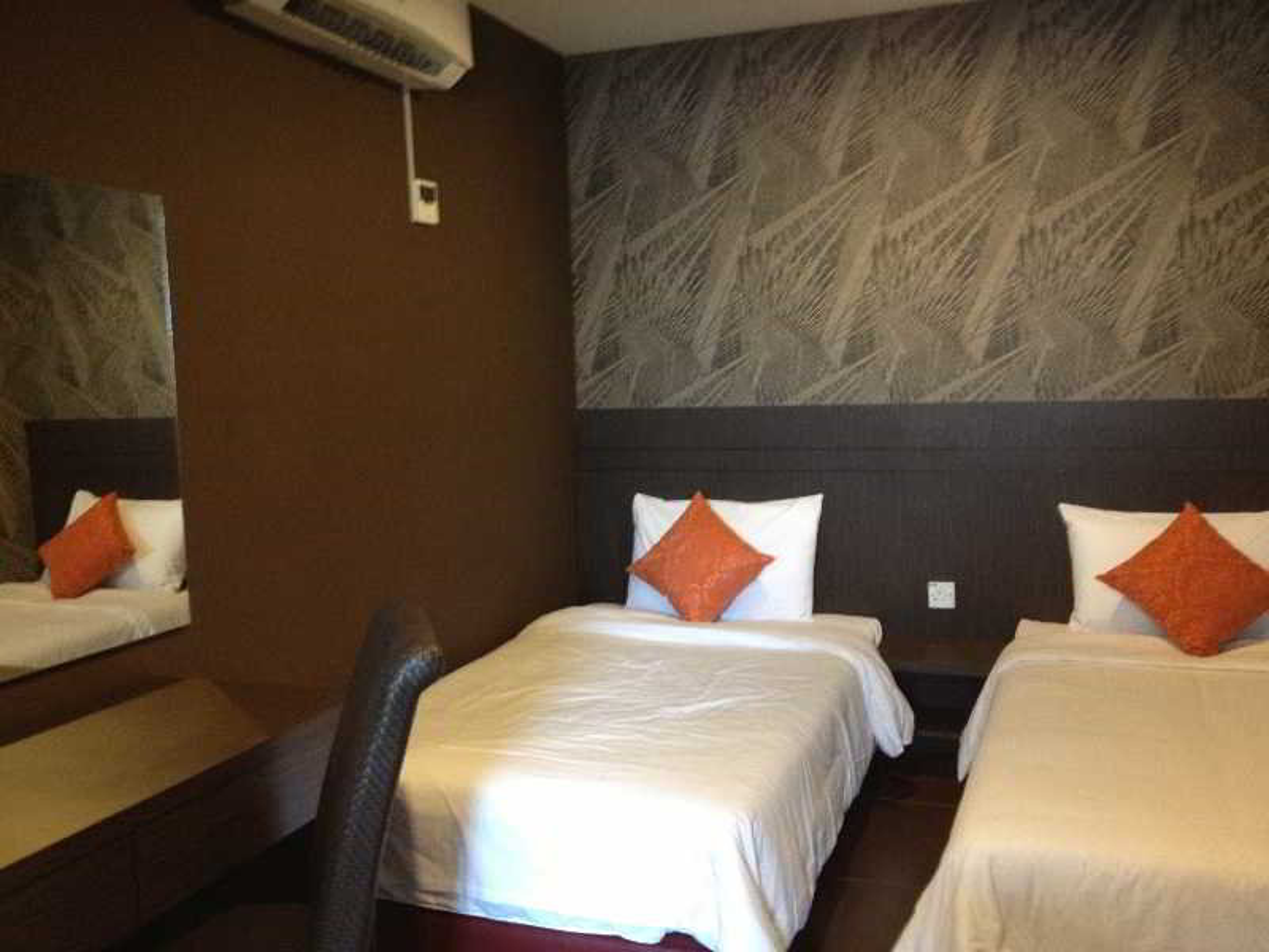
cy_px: 476
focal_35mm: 35
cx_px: 634
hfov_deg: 52.6
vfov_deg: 40.7
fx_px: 1283
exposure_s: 1/20
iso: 320
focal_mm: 4.28
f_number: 2.4
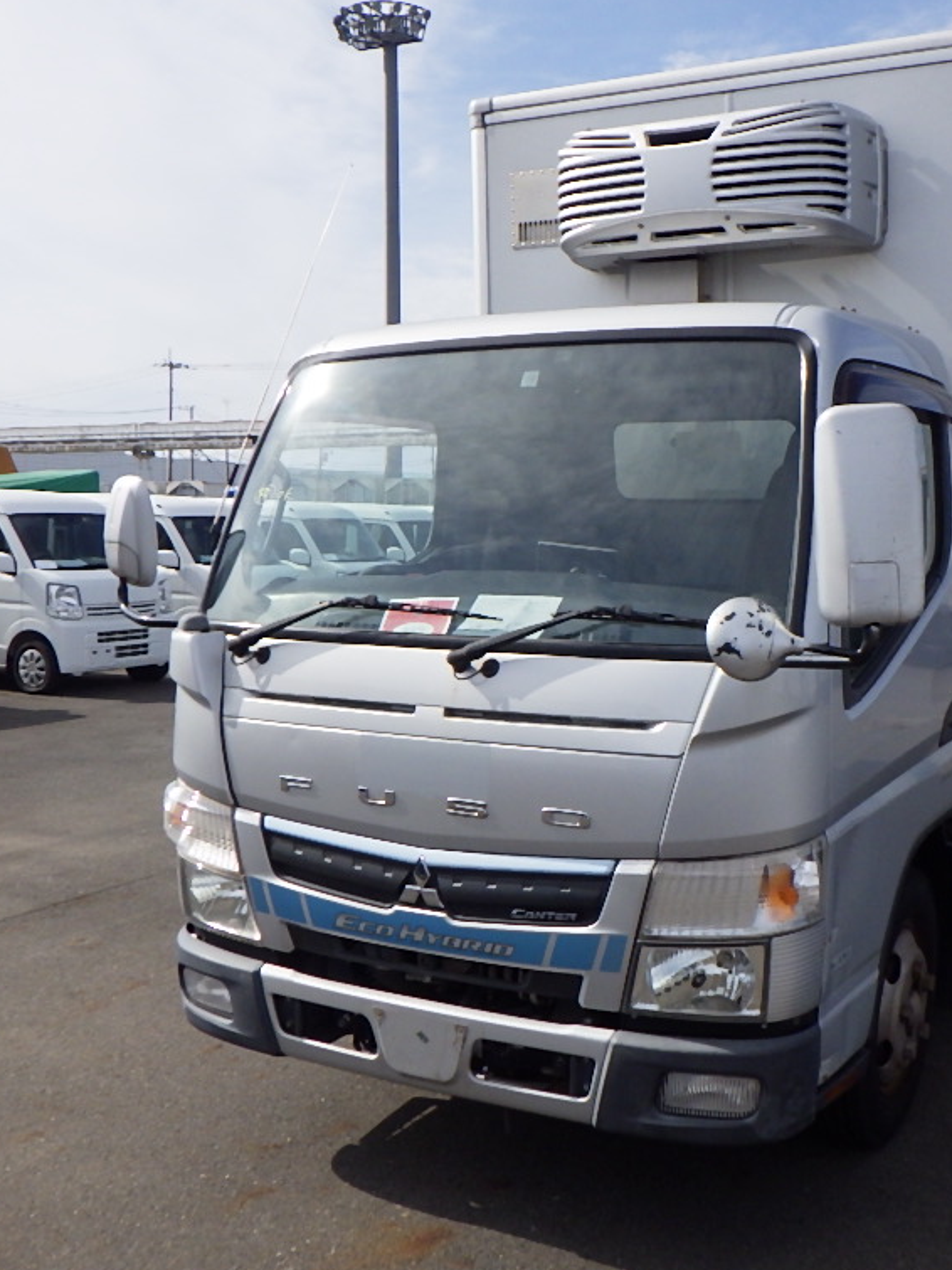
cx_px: 624
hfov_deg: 37.4
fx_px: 1394
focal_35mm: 38
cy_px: 636
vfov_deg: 49.0
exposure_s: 1/2000
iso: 250
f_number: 4.2
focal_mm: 5
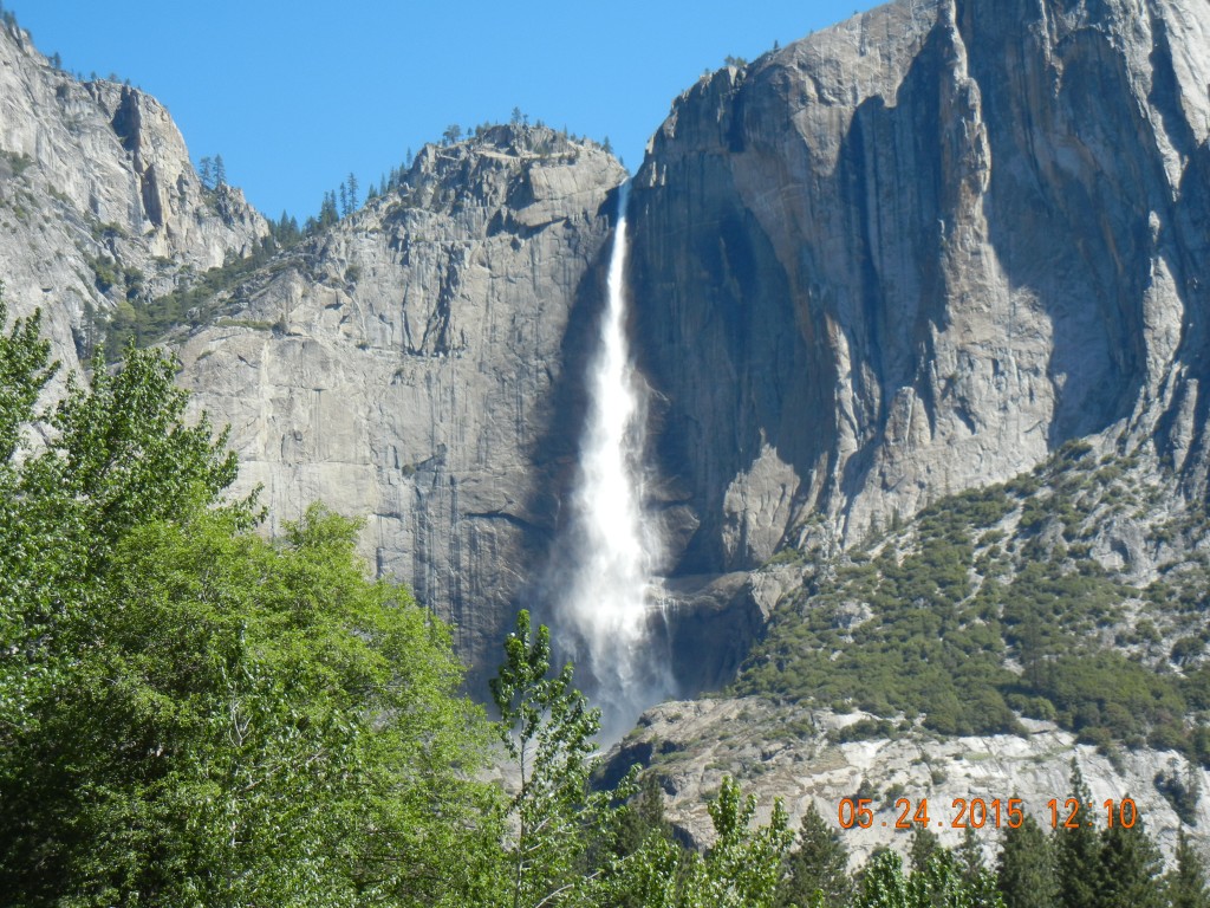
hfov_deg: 22.0
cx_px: 605
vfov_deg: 16.6
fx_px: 3111
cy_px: 454
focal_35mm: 89
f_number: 4.4
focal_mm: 16
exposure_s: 1/506
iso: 160
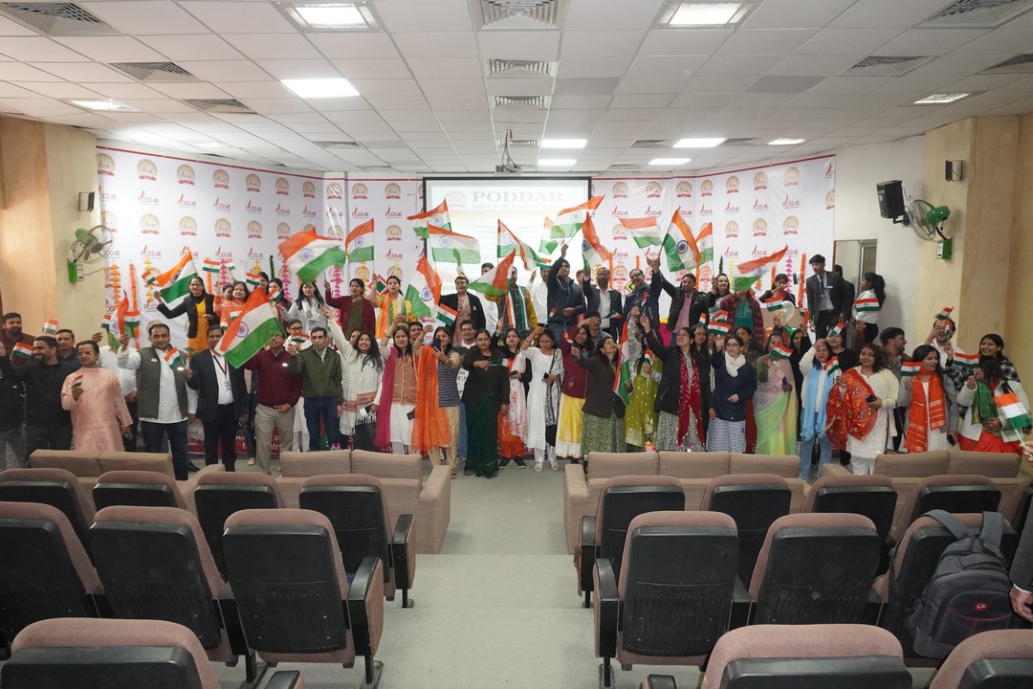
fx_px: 689
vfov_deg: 53.1
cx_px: 516
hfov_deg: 73.7
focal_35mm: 24
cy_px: 344
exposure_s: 1/80
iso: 2500
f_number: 5.6
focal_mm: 16
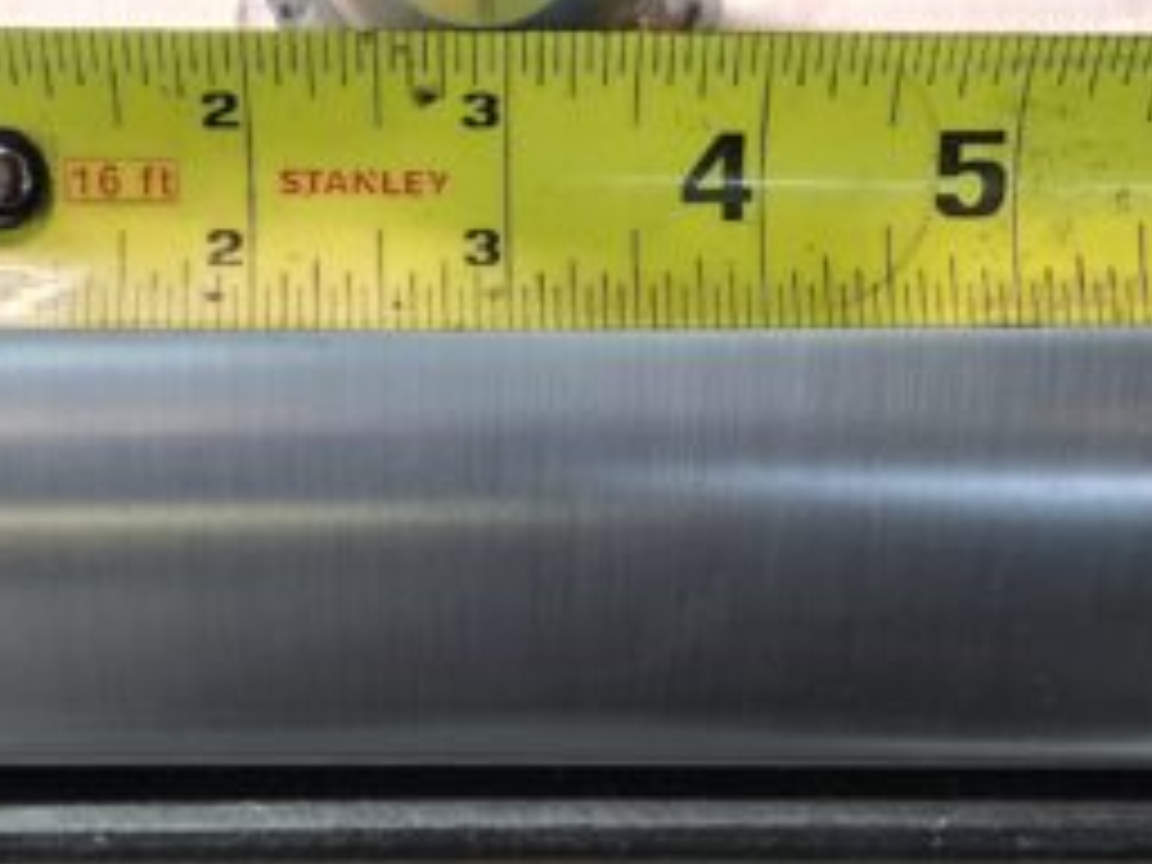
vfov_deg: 20.4
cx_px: 508
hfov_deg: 27.0
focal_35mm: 72
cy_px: 518
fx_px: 2396
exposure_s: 1/53
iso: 160
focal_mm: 6.4
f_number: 1.8
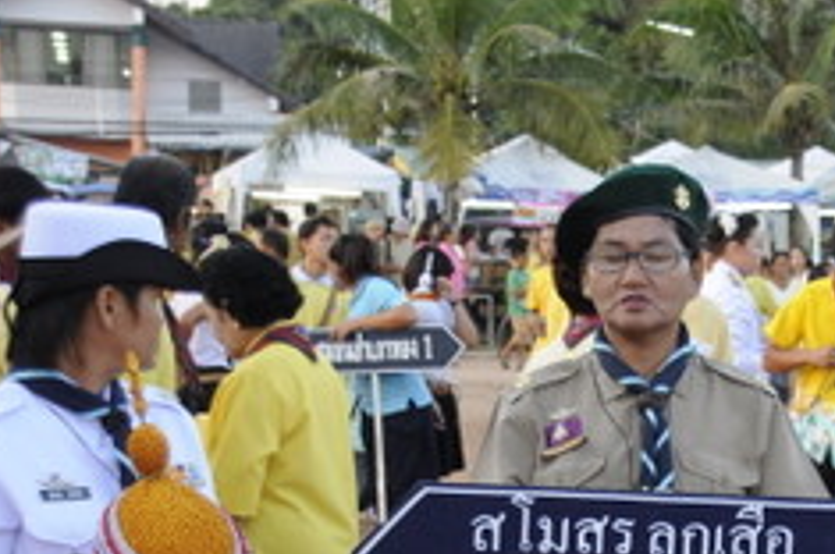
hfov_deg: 15.1
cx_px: 661
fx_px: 3127
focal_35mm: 135
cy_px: 534
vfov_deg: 10.1
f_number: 5.6
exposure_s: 1/60
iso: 500
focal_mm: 44
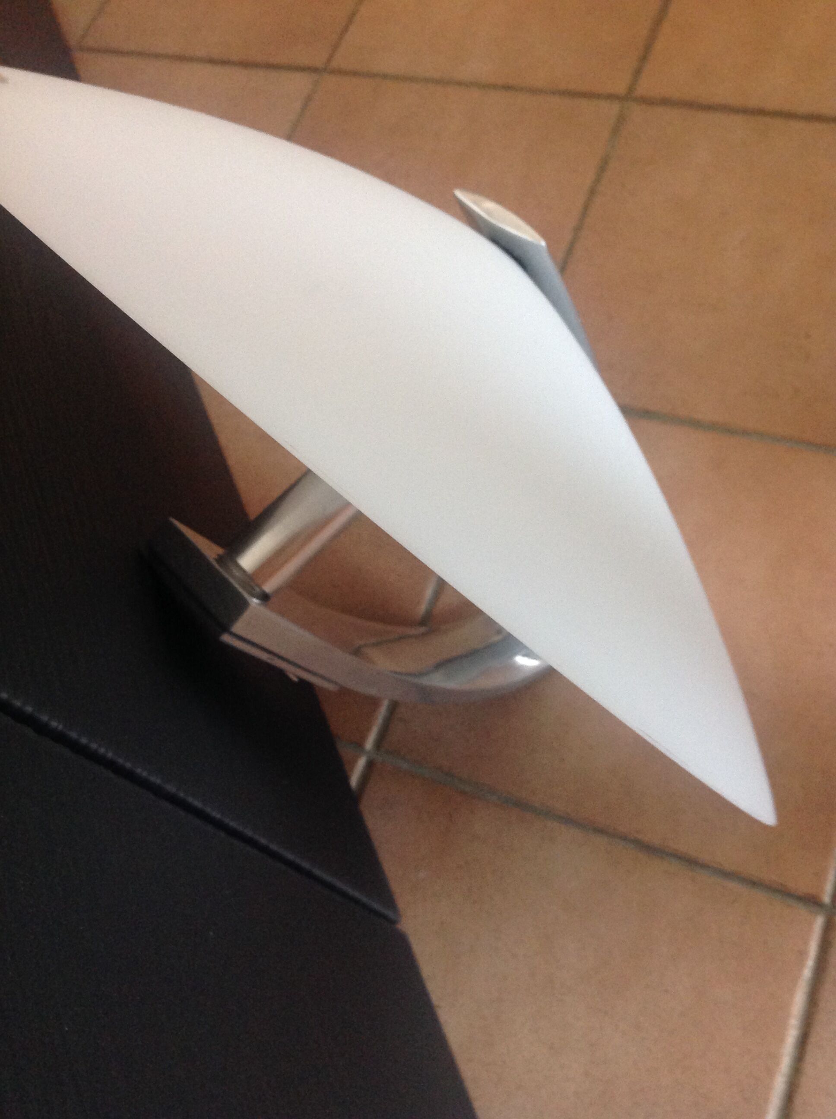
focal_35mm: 35
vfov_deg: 52.7
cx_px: 418
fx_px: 1130
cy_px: 560
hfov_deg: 40.6
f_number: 2.4
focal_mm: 4.28
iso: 250
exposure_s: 1/15
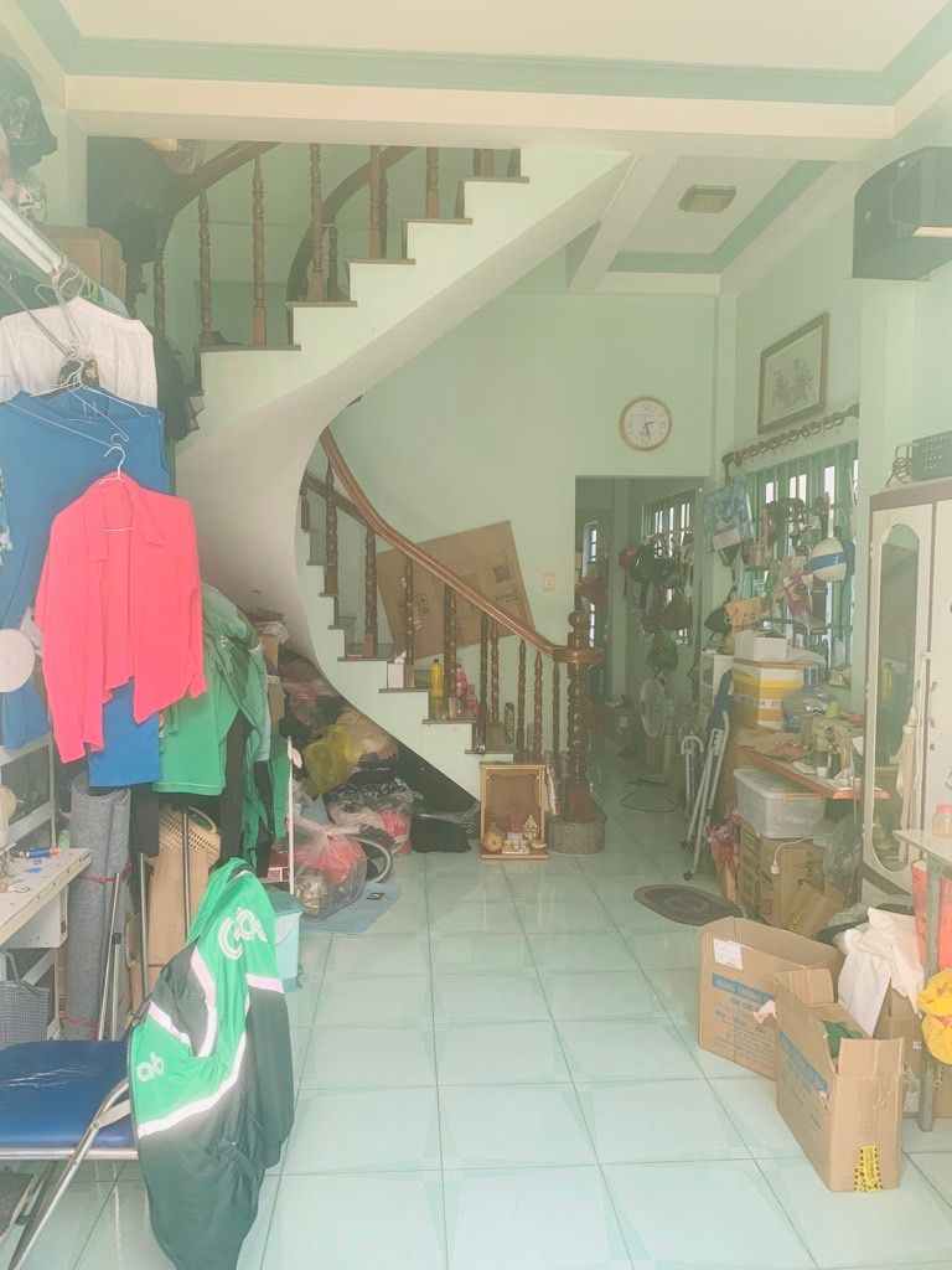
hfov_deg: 53.1
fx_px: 953
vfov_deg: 67.3
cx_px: 476
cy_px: 635
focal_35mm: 26
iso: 80
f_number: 1.8
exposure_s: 1/121
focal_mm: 4.25
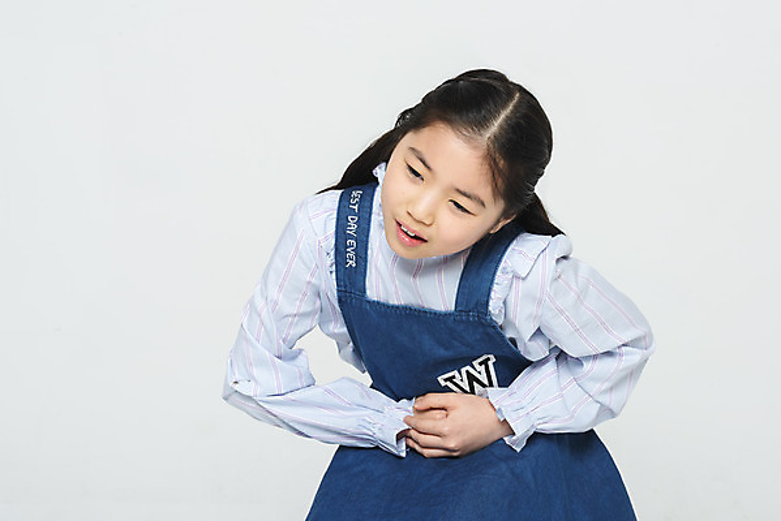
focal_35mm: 120
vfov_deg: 11.4
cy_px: 260
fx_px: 2604
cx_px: 390
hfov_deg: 17.1
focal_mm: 120
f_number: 14
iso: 100
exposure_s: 1/125
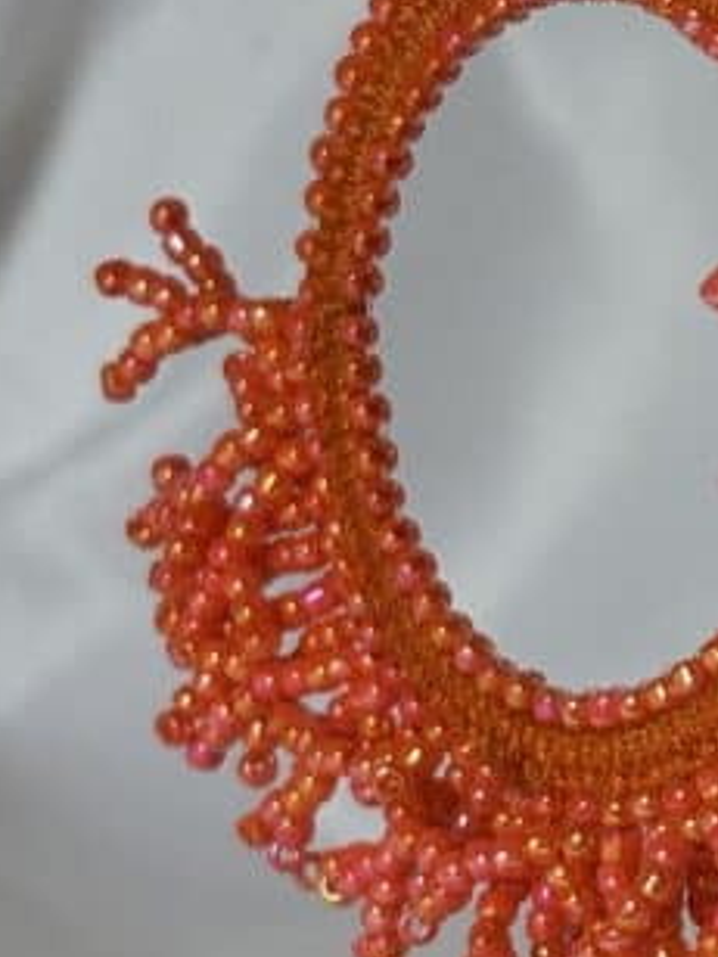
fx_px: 4784
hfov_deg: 8.4
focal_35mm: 173
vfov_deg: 11.4
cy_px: 478
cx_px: 1119
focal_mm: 5.96
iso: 32
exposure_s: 1/146
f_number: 1.6
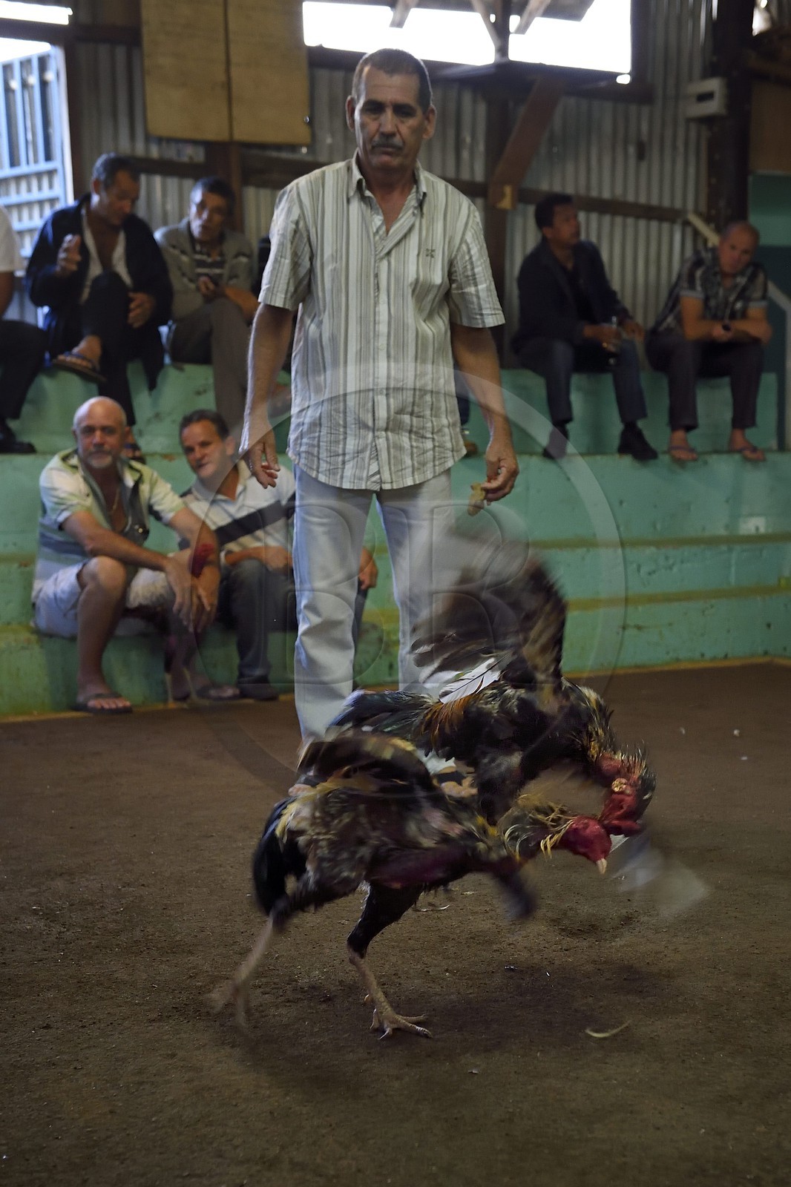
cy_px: 594
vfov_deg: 44.5
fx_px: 1451
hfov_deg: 30.5
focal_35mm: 44
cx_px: 396
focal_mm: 44
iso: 3200
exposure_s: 1/160
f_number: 4
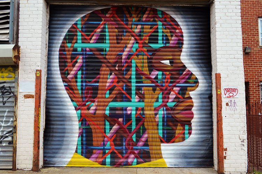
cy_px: 87
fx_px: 218
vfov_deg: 43.5
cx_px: 131
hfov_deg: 62.0
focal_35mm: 30
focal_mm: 20
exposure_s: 1/160
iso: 100
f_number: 6.3
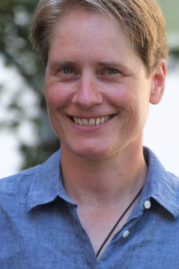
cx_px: 86
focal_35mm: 262
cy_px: 119
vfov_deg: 7.9
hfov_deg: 5.2
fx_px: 1955
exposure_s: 1/400
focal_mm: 135.7
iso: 800
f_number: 6
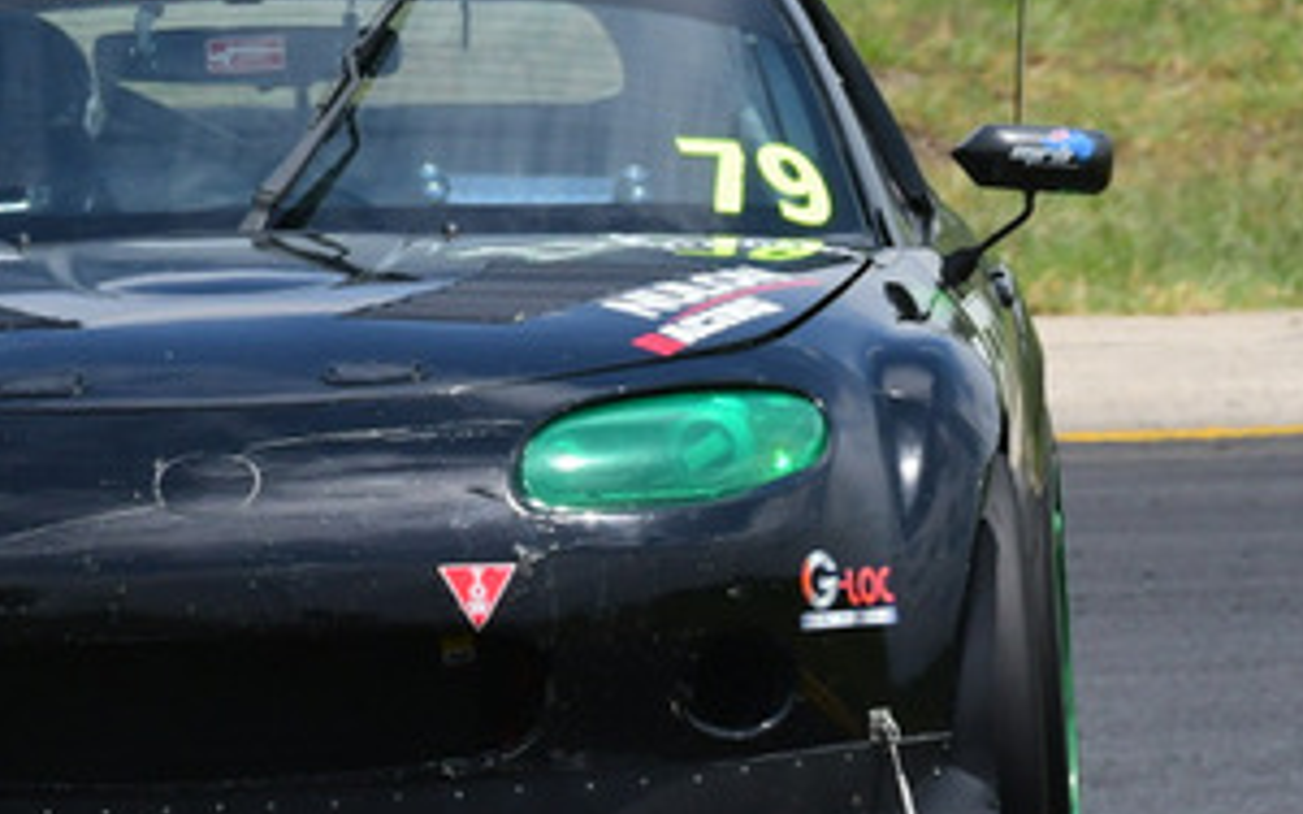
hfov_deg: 1.4
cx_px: 377
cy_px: 260
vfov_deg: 0.9
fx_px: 53363
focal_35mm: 1503
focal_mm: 370
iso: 640
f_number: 14
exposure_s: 1/640
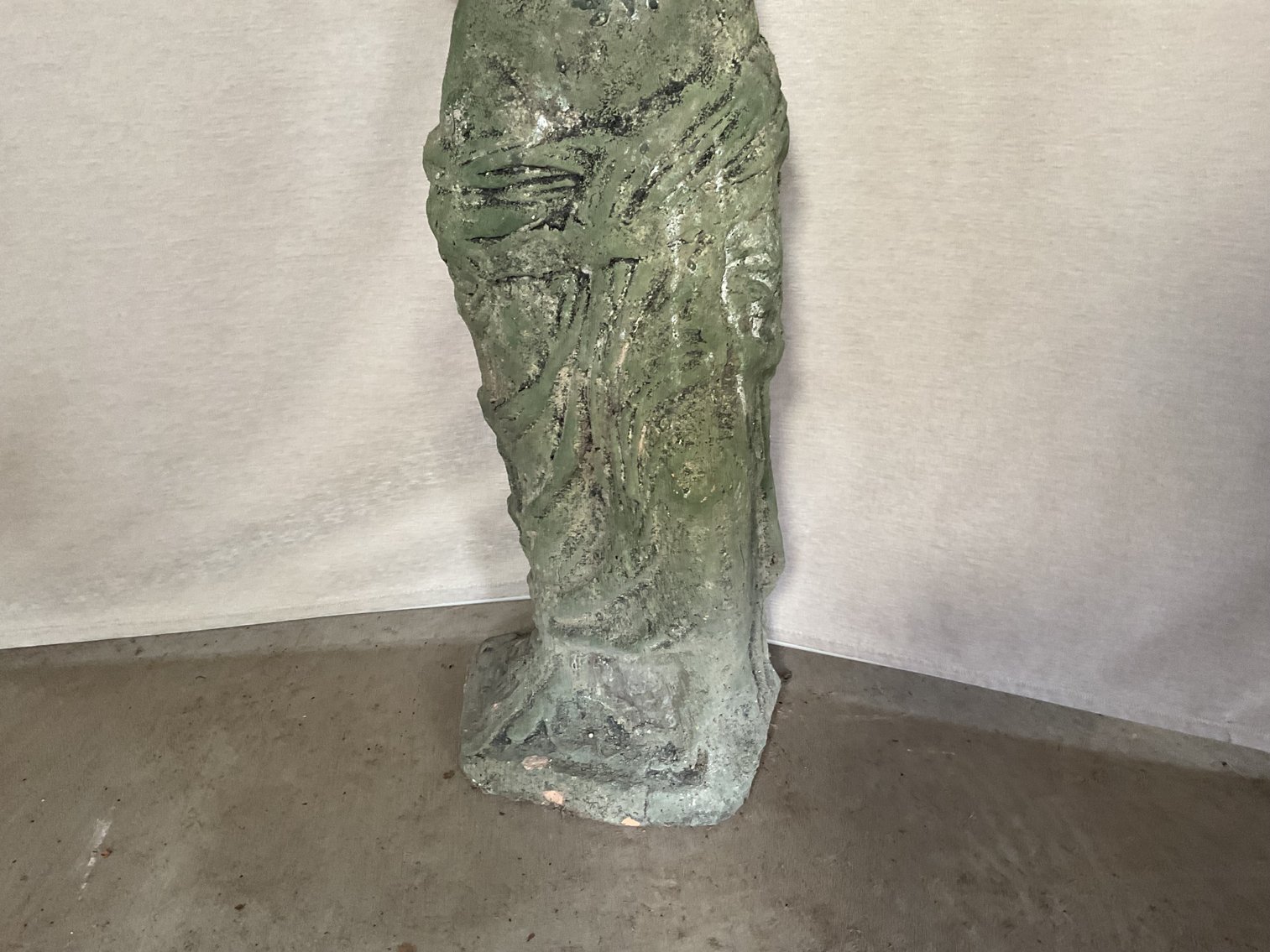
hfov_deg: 61.7
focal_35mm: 29
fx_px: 1064
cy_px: 476
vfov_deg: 48.2
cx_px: 635
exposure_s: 1/60
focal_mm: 3
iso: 125
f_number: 1.8
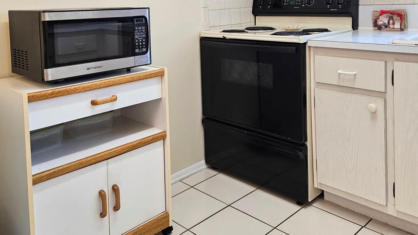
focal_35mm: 34
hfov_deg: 58.0
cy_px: 29
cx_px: 209
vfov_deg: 33.1
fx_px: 377
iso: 160
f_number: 1.8
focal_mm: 5.4
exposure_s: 1/120
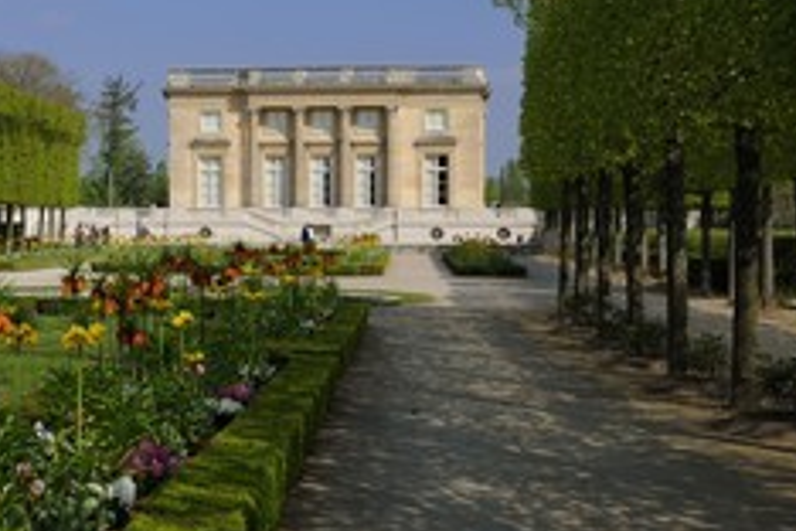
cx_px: 146
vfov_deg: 17.3
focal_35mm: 79
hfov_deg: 25.2
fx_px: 1747
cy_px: 214
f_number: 10
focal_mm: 44
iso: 100
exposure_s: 1/125
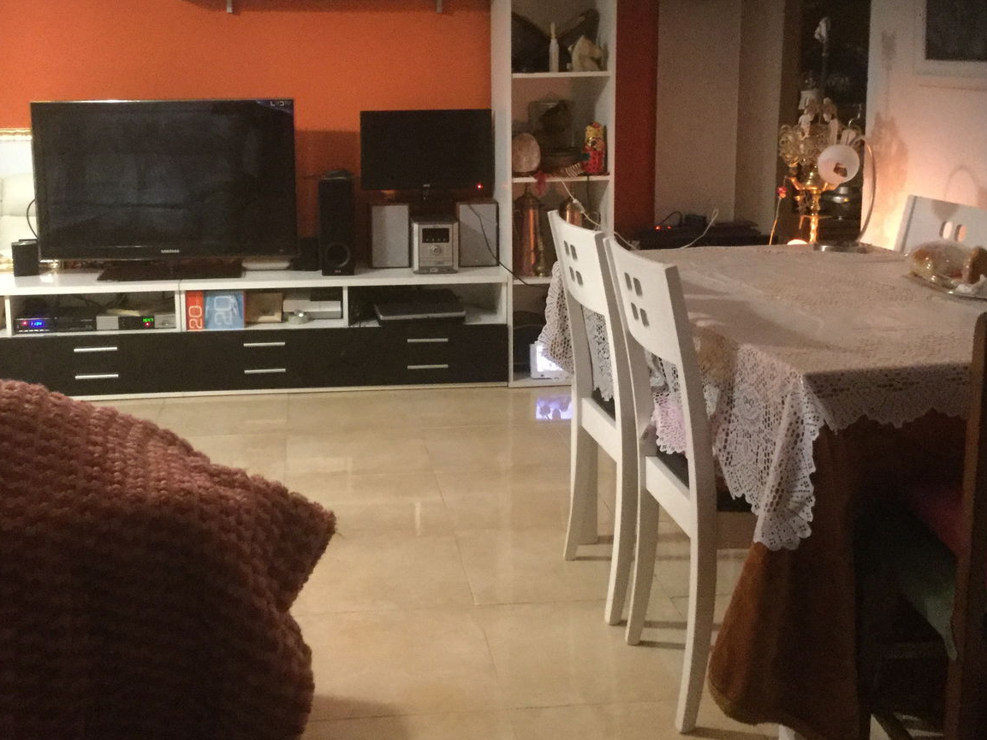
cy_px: 254
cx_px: 415
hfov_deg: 43.7
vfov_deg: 33.3
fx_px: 1226
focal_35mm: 43
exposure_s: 1/17
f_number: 2.4
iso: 500
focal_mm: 3.3
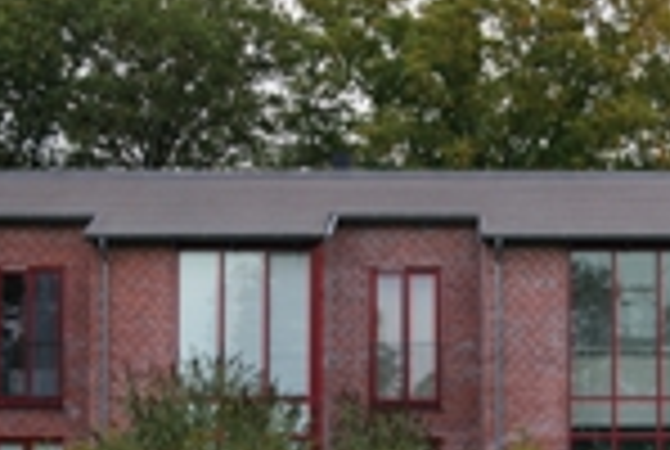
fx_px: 2238
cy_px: 349
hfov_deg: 17.0
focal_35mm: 120
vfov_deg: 11.4
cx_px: 468
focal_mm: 40
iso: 100
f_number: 9
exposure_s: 1/25
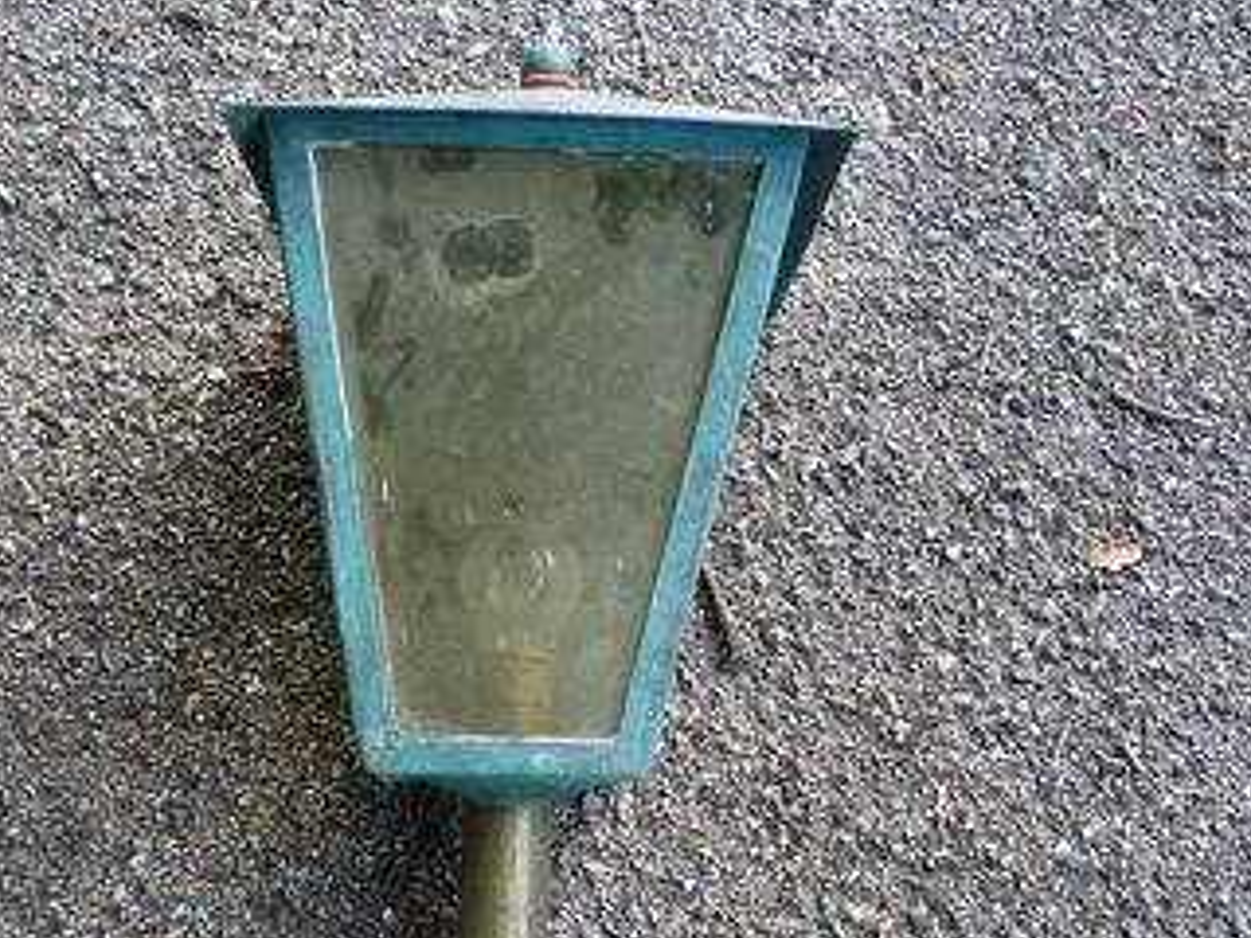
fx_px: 1626
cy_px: 661
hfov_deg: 42.1
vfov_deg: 31.8
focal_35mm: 45
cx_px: 586
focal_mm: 5.2
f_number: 3.3
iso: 100
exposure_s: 1/60
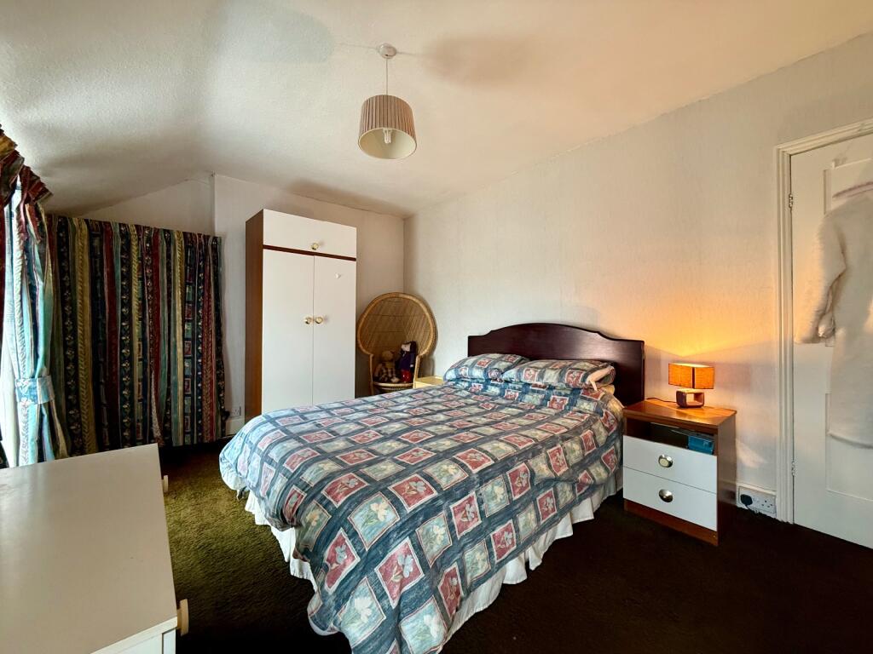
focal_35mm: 14
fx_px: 353
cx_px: 436
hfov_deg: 102.1
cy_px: 327
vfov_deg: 85.7
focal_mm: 2.22
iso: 320
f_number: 2.2
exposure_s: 1/50
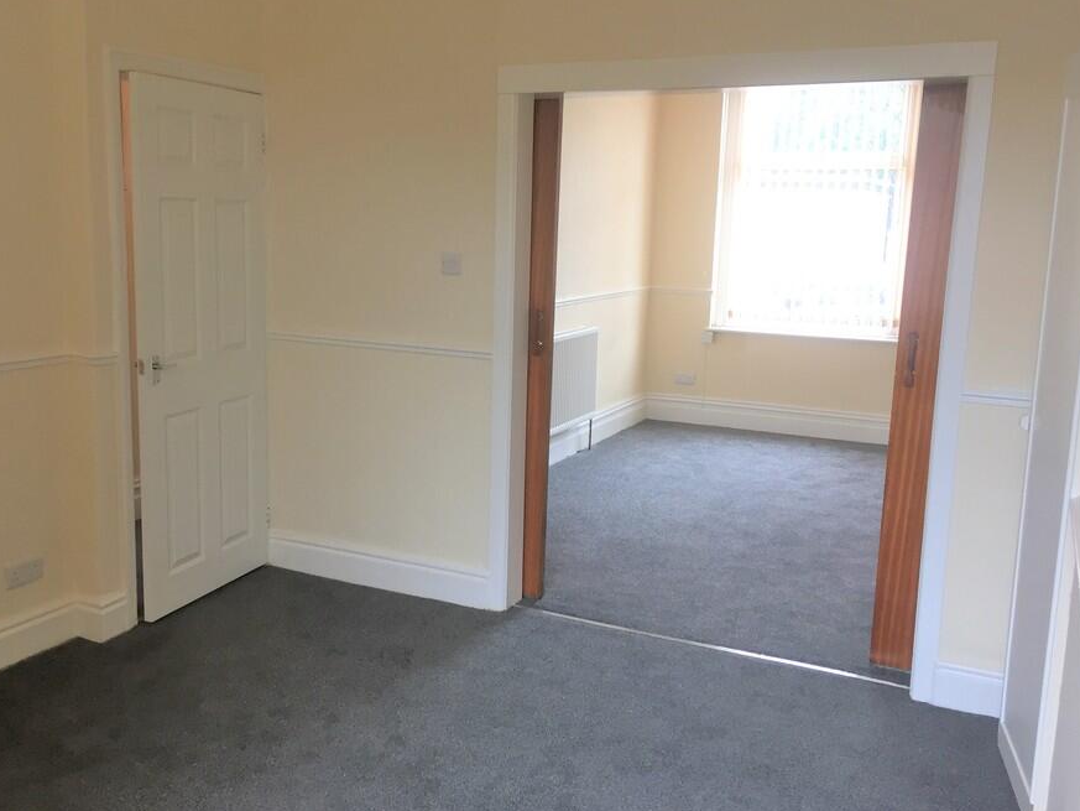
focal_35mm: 34
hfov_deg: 53.8
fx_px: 1061
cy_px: 390
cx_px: 484
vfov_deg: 41.8
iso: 40
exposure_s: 1/33
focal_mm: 4.15
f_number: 2.2
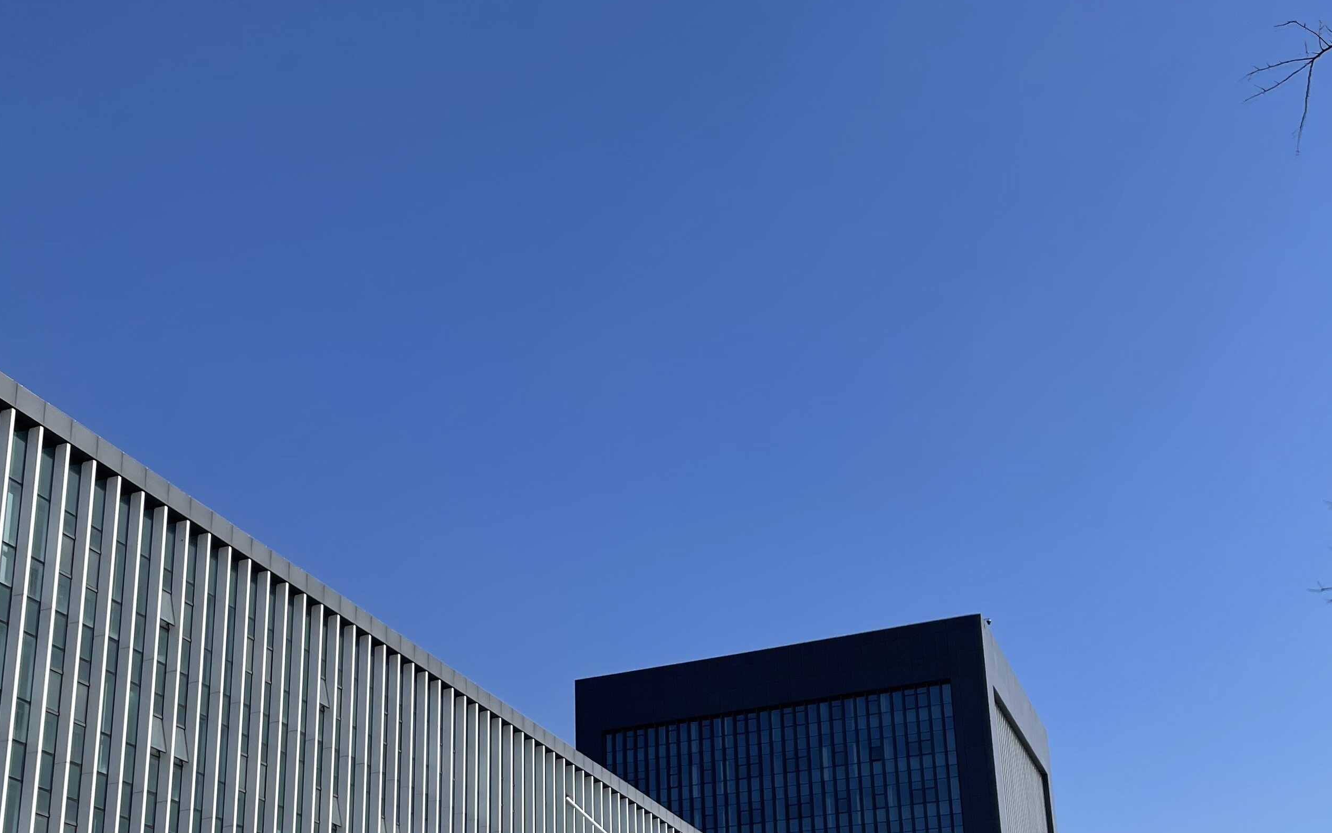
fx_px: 1597
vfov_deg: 28.2
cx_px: 584
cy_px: 734
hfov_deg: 45.2
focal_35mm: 44
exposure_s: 1/5051
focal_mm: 4.2
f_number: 1.6
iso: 32
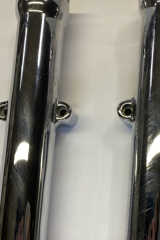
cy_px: 156
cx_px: 115
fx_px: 293
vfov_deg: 44.0
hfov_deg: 30.1
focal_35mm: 44
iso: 100
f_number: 1.8
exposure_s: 1/120
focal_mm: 4.25
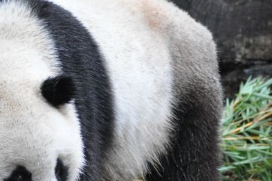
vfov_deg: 2.1
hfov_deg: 3.1
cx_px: 117
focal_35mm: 664
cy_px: 142
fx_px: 5011
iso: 1000
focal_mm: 170
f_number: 4.5
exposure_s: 1/500
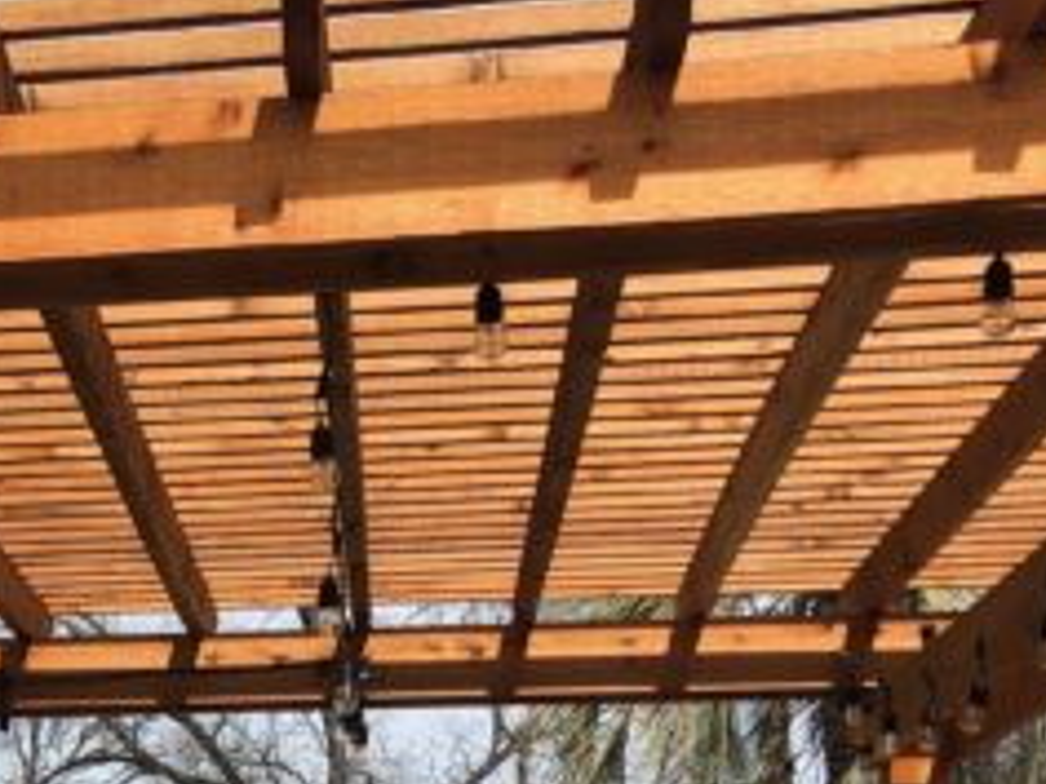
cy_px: 1192
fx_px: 2750
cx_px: -244
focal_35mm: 91
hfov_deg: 20.1
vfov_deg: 15.0
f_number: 1.8
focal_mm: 4
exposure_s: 1/1799
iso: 20
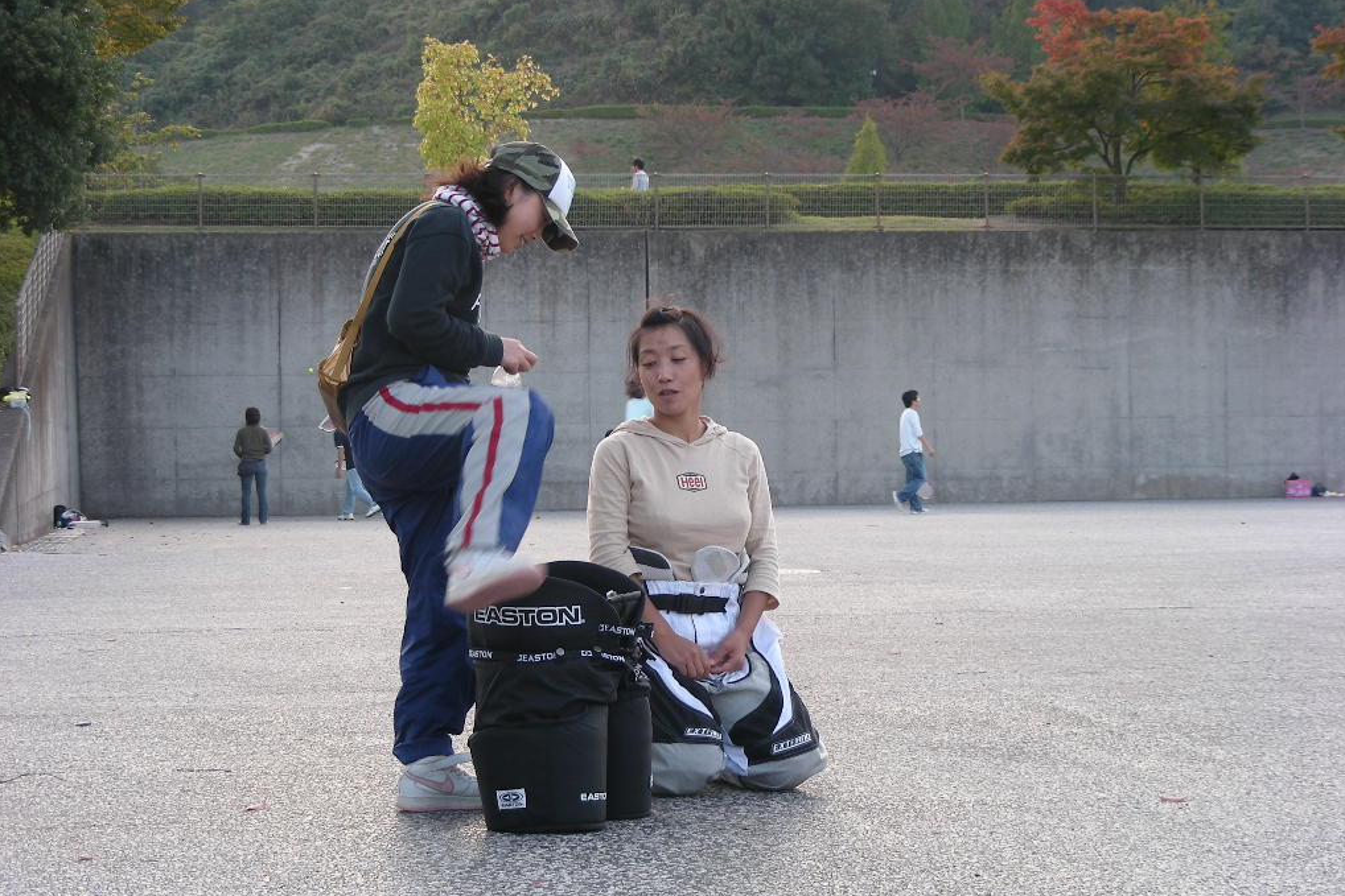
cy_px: 459
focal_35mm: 91
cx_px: 672
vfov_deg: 15.0
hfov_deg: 22.4
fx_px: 3400
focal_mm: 14.6
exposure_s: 1/63.8
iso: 50
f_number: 3.5
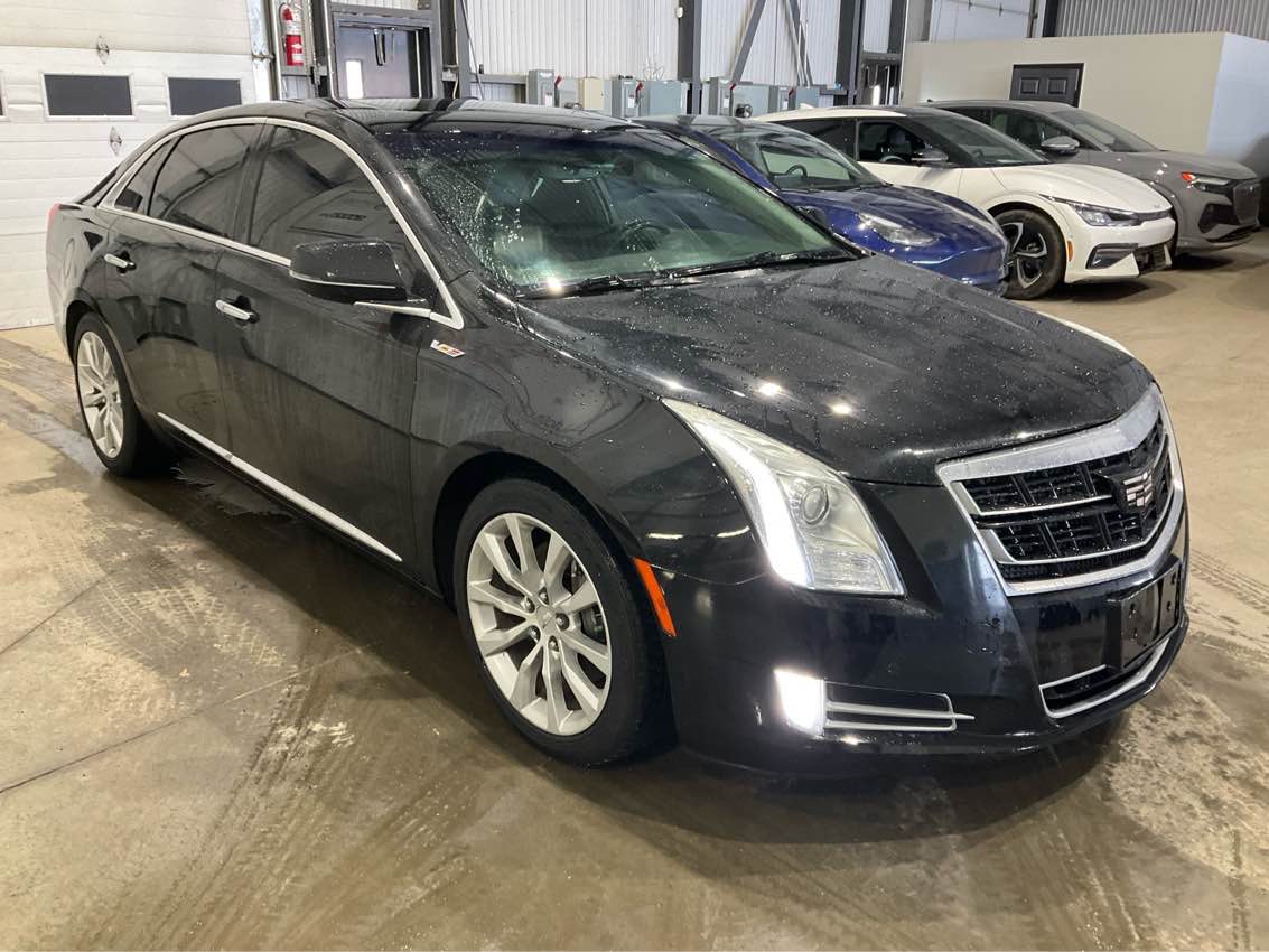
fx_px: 1063
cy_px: 476
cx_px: 634
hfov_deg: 61.7
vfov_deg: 48.2
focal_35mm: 29
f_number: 1.8
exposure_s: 1/60
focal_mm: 3
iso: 125
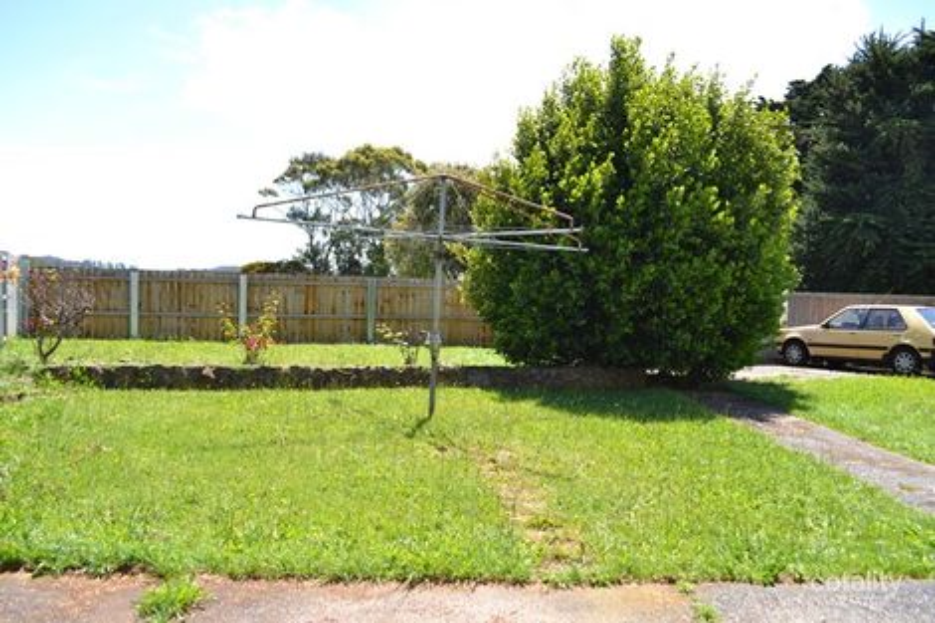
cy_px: 312
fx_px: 701
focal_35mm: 27
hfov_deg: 67.4
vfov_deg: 47.9
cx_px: 468
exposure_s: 1/200
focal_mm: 18
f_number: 6.3
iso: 100
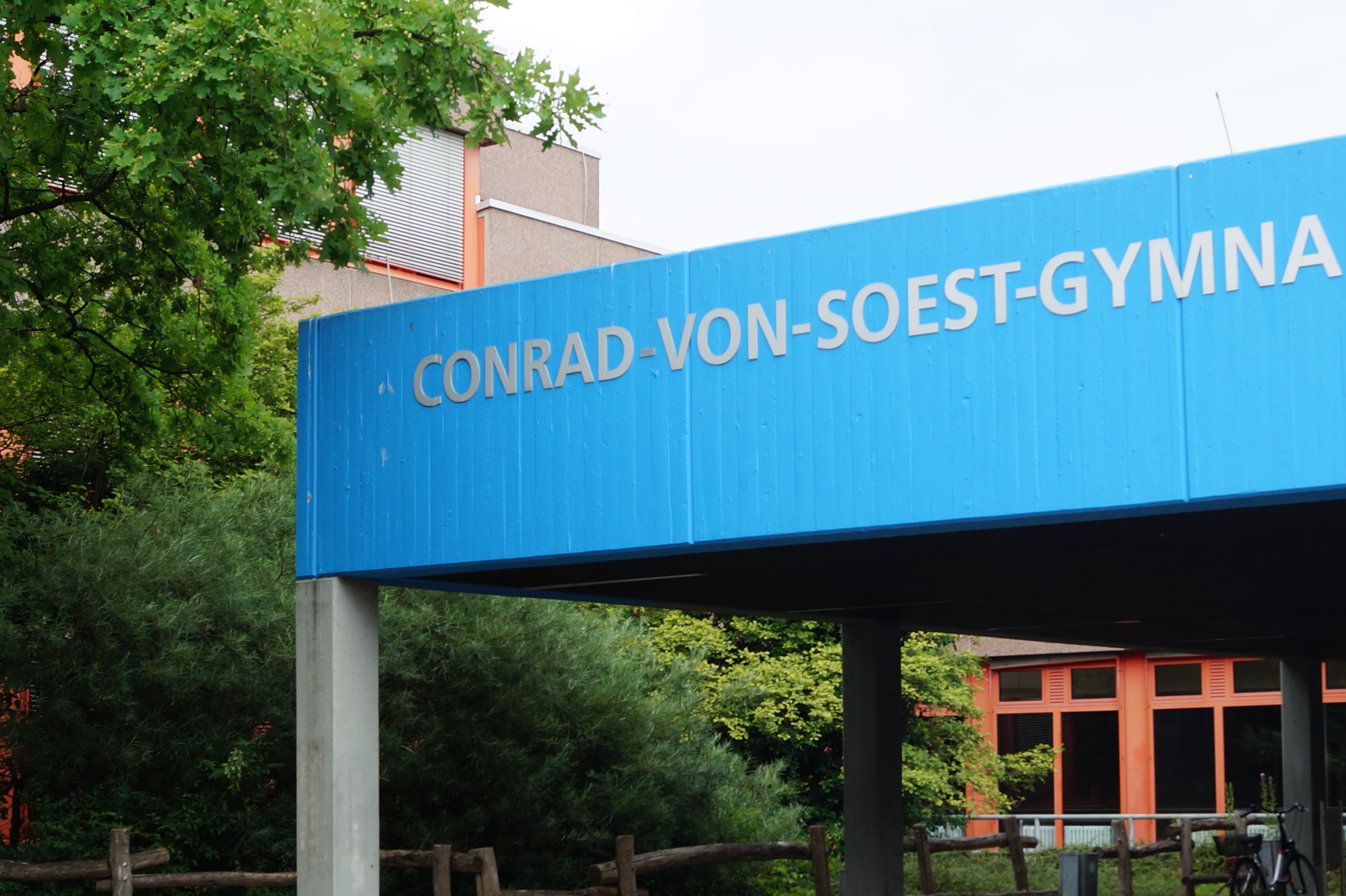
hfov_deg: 35.4
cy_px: 616
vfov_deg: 24.0
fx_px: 2093
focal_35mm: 56
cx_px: 865
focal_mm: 22
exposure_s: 1/125
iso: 100
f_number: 8
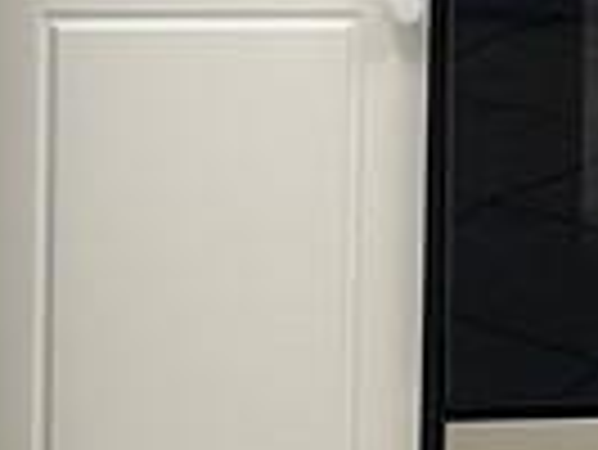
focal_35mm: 185
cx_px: -49
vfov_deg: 7.4
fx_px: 3199
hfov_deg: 10.6
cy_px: -729
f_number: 1.78
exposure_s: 1/60
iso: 125
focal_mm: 6.86
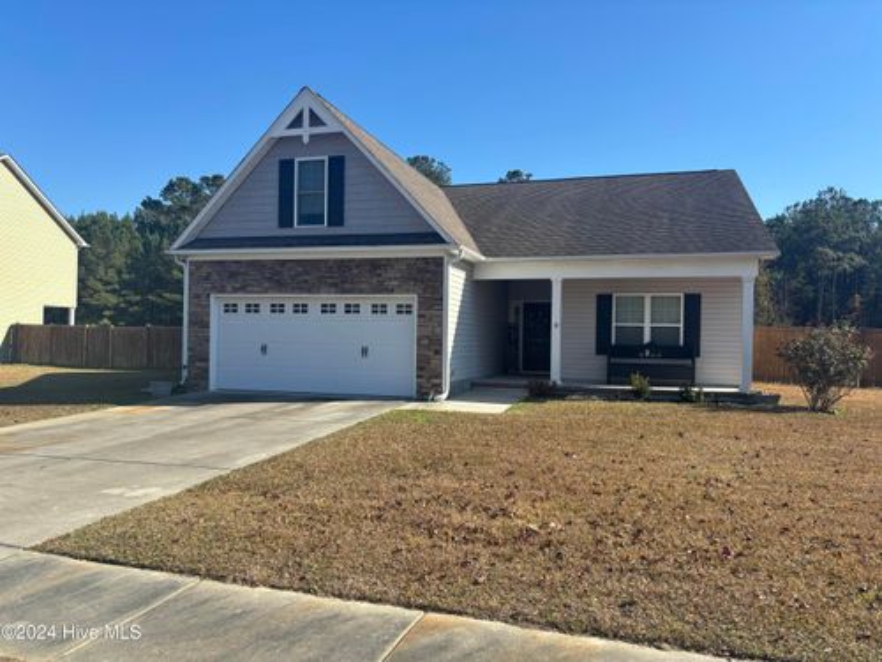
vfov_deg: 53.1
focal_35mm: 26
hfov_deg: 67.3
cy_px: 331
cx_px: 441
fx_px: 662
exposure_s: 1/2024
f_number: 1.6
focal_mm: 5.96
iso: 50
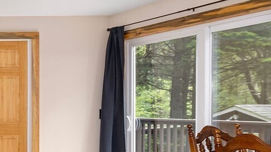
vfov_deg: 23.2
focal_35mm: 51
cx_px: -181
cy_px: 113
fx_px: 366
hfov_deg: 24.7
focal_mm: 14
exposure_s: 1/13
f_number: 5
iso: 400
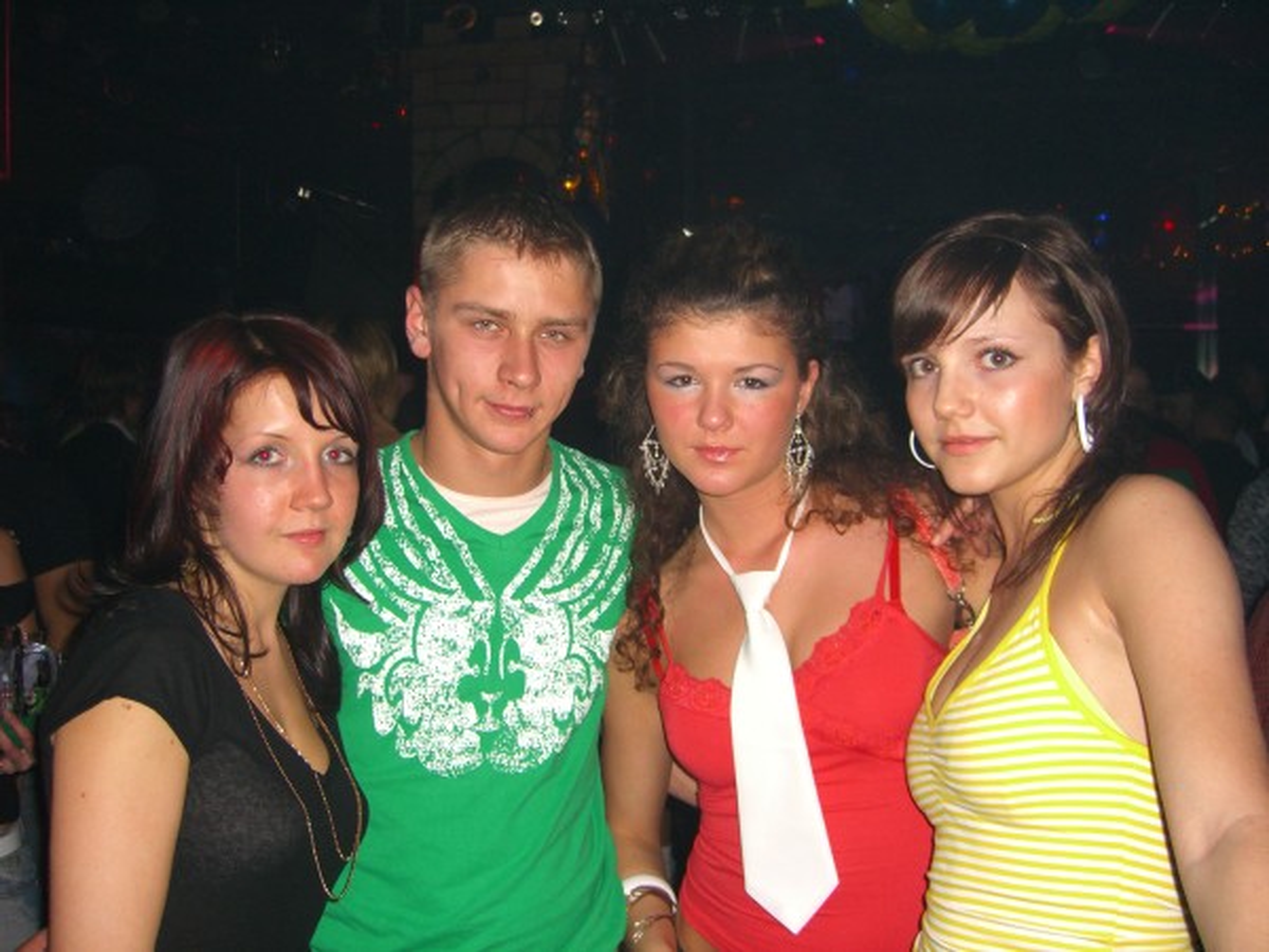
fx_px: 1393
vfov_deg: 37.7
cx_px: 634
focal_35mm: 38
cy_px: 476
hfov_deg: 49.0
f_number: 2.8
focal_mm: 7.9
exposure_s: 1/60
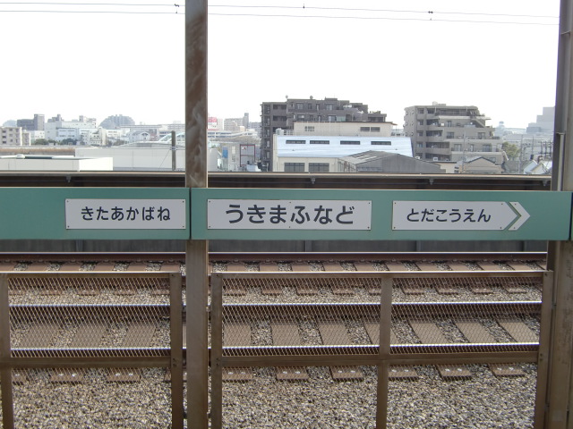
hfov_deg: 47.9
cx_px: 286
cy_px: 214
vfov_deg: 36.8
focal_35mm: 39
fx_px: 646
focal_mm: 6.9
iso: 64
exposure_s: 1/400
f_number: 3
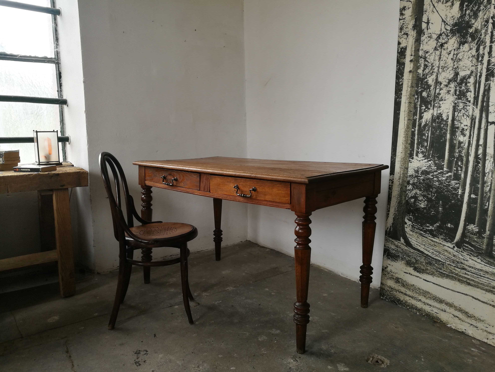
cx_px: 248
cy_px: 186
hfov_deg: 65.3
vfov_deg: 51.4
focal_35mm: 27
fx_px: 386
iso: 100
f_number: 2.2
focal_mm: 4.5
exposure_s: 1/100
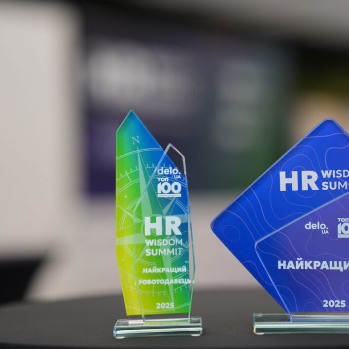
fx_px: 1243
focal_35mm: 109
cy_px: 174
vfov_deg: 16.0
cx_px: 220
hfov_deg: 16.0
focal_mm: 85
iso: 320
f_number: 1.8
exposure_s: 1/125
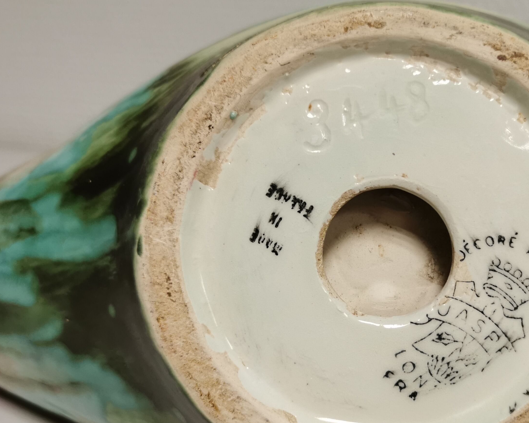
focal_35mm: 44
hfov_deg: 41.5
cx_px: 350
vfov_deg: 34.0
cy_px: 265
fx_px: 689
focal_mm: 5.58
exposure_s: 1/100
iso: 200
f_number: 1.8
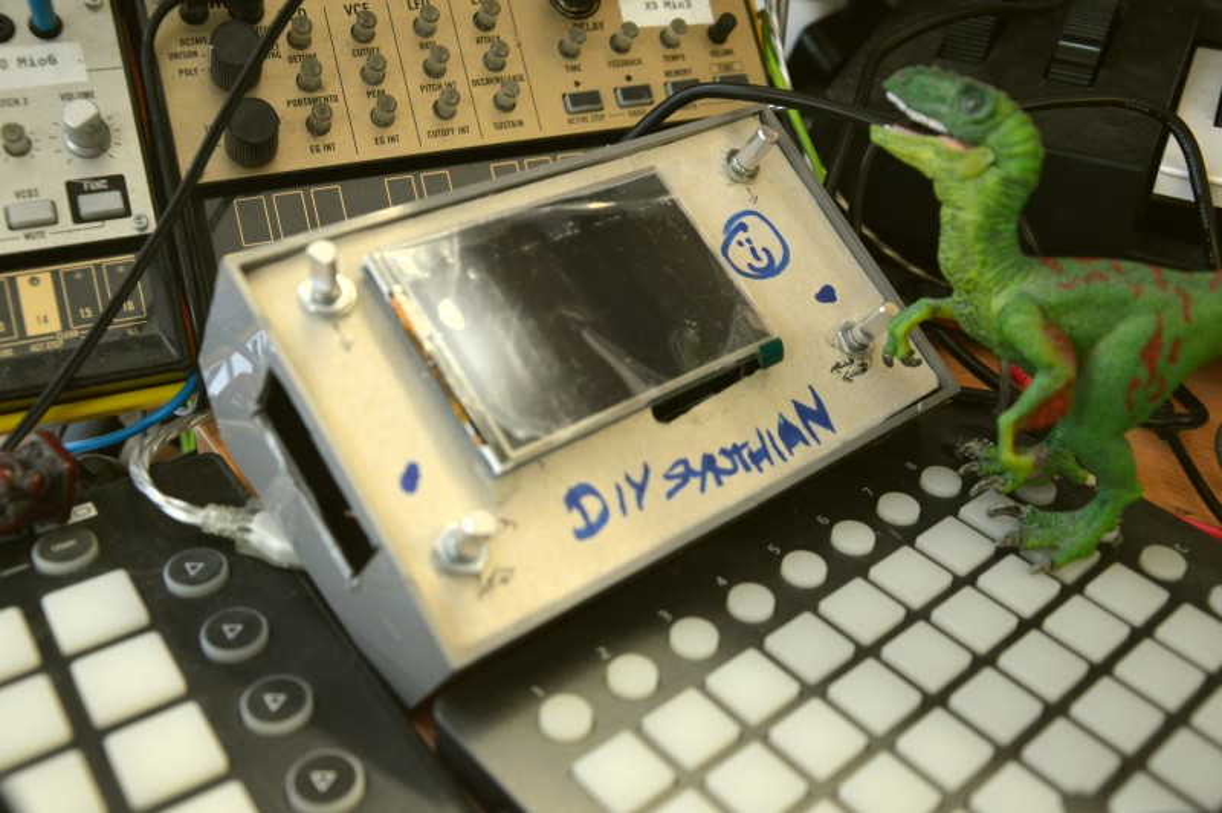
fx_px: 1272
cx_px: 611
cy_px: 406
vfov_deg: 35.4
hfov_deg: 51.3
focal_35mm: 38
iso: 1600
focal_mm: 25
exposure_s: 1/60
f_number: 4
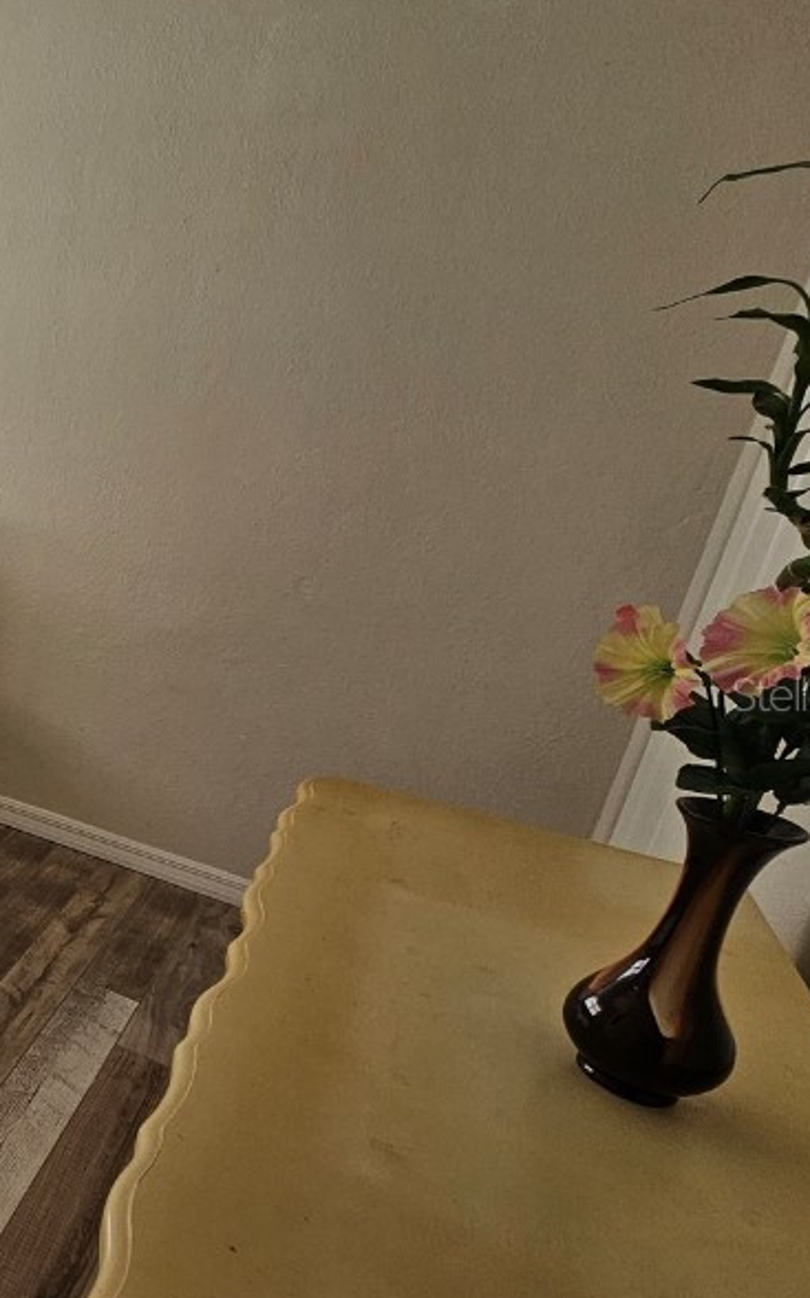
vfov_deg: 74.7
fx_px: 849
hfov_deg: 37.1
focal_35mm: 24
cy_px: 693
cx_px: -190
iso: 64
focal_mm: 2.2
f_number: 2.2
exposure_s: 1/77.4
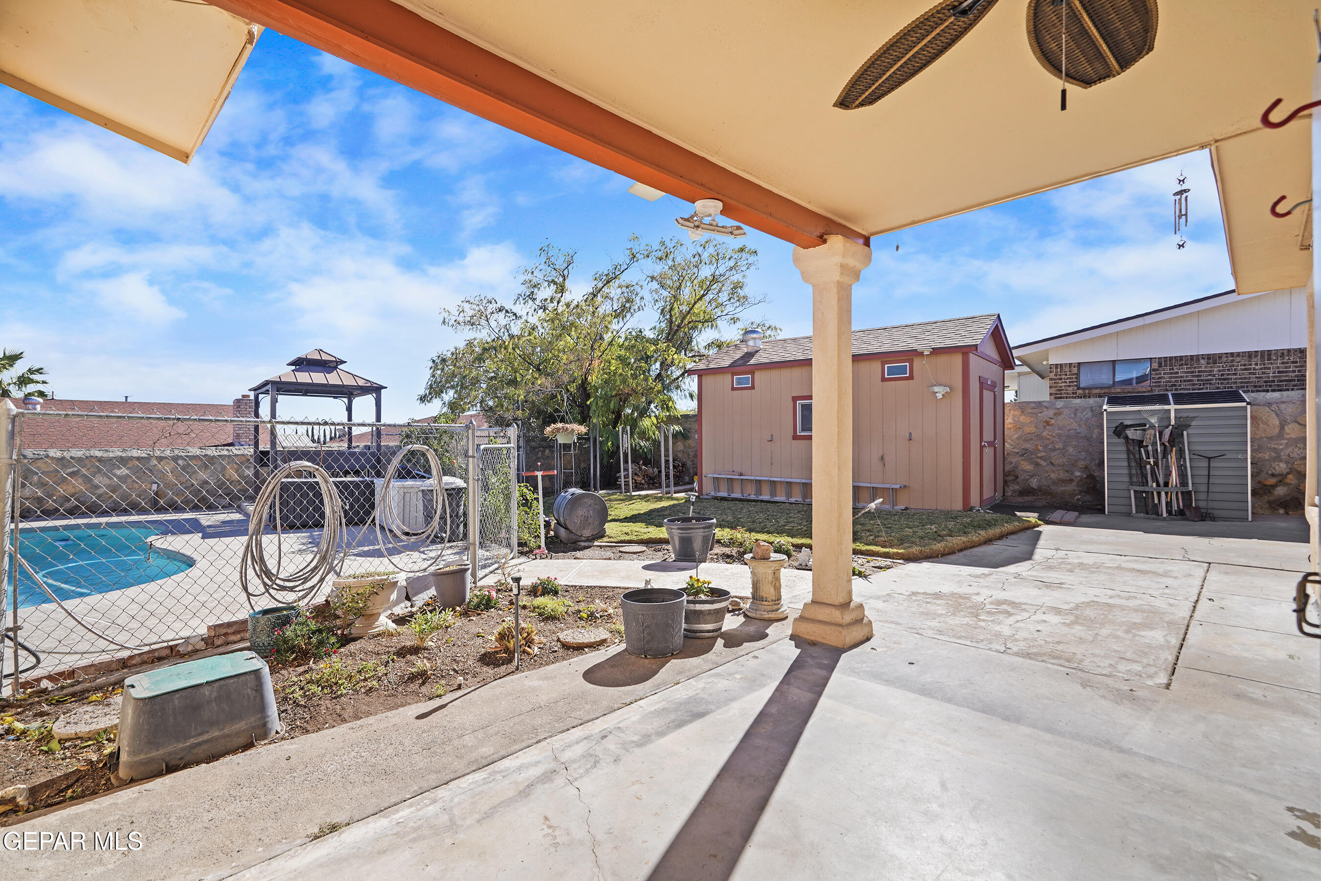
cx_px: 660
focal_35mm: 16
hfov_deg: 96.7
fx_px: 587
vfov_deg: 73.7
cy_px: 440
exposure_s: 1/25
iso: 100
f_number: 8
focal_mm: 16
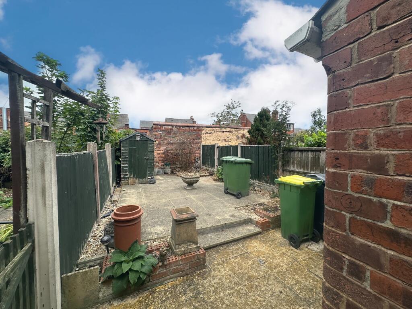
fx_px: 167
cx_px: 206
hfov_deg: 102.1
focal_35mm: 14
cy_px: 154
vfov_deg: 85.7
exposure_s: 1/1221
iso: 40
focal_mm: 2.22
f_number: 2.2
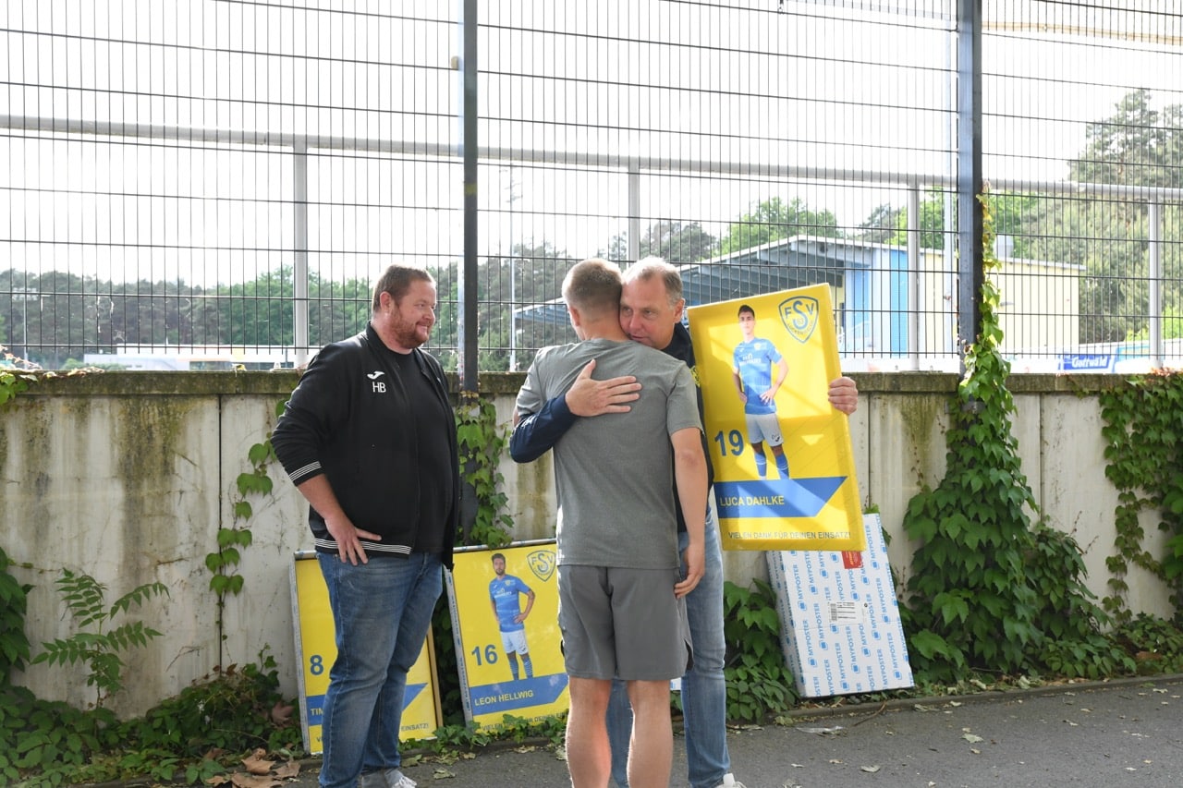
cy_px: 394
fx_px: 1248
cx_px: 592
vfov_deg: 35.0
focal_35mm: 38
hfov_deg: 50.7
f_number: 7.1
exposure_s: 1/800
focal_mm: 38
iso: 2000
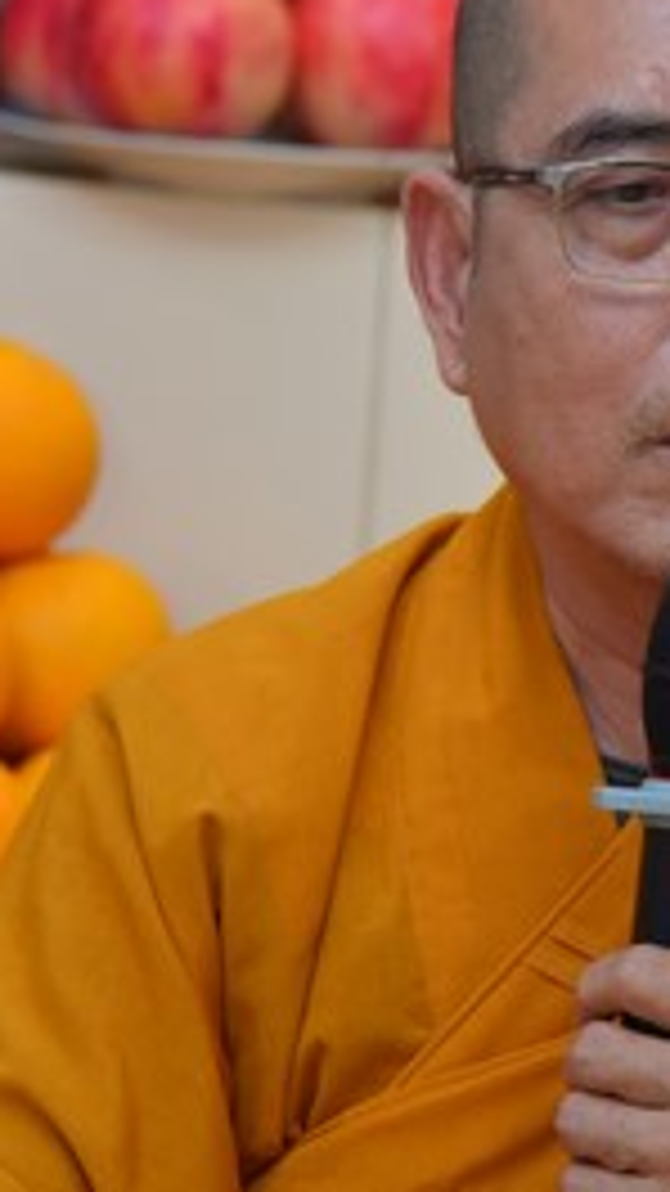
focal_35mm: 309
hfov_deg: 3.9
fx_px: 9762
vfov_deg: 7.0
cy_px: 598
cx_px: 809
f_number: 4.5
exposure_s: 1/160
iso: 400
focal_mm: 120
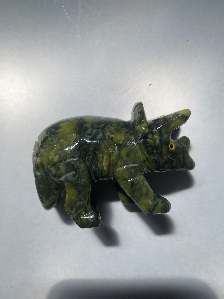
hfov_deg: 54.9
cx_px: 112
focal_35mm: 25
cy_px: 150
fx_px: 216
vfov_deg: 69.4
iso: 32
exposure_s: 1/284
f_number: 1.8
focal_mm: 4.25
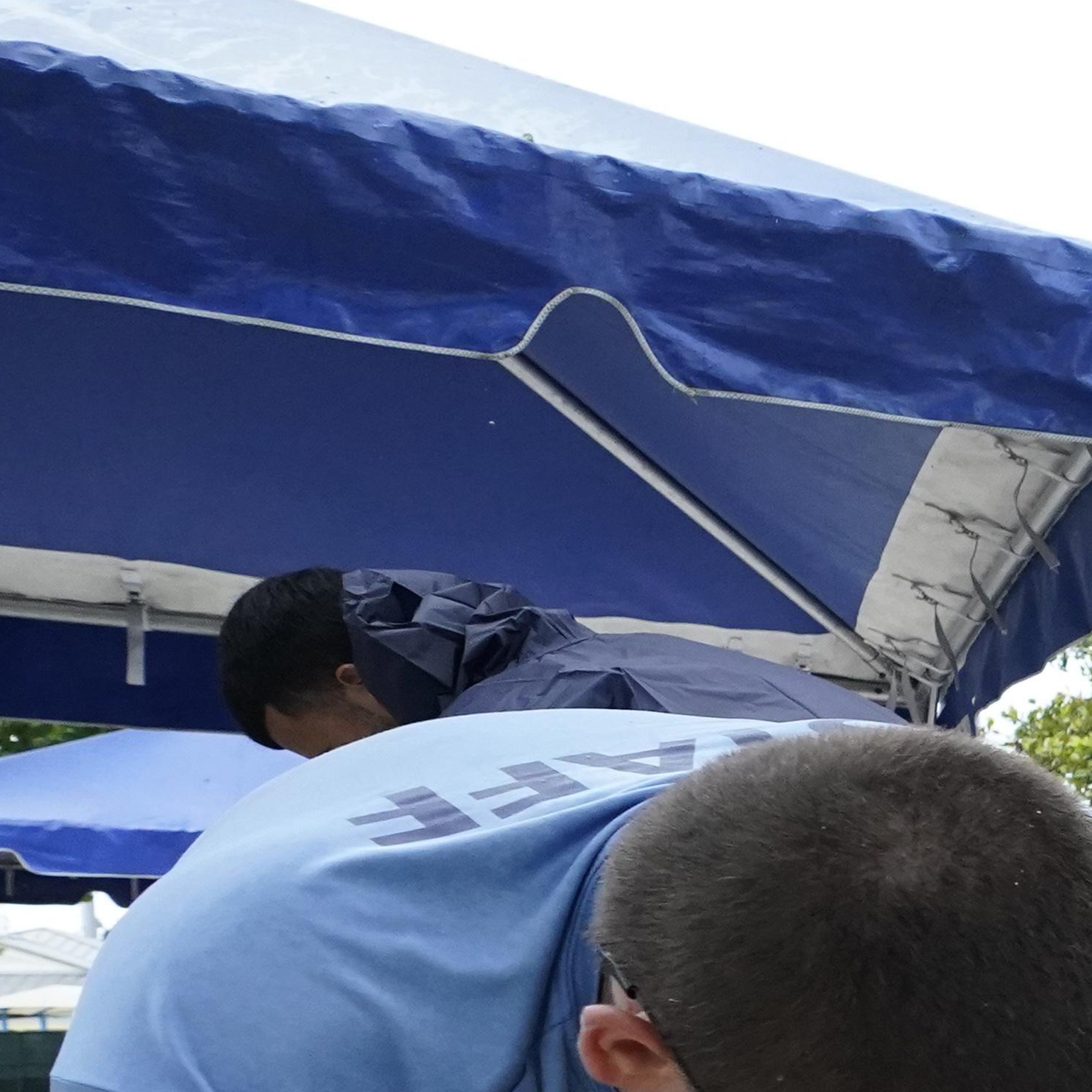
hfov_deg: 19.4
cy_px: 1164
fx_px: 1963
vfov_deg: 28.6
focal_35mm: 55
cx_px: 2136
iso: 4000
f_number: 6.3
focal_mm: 16
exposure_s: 1/1250
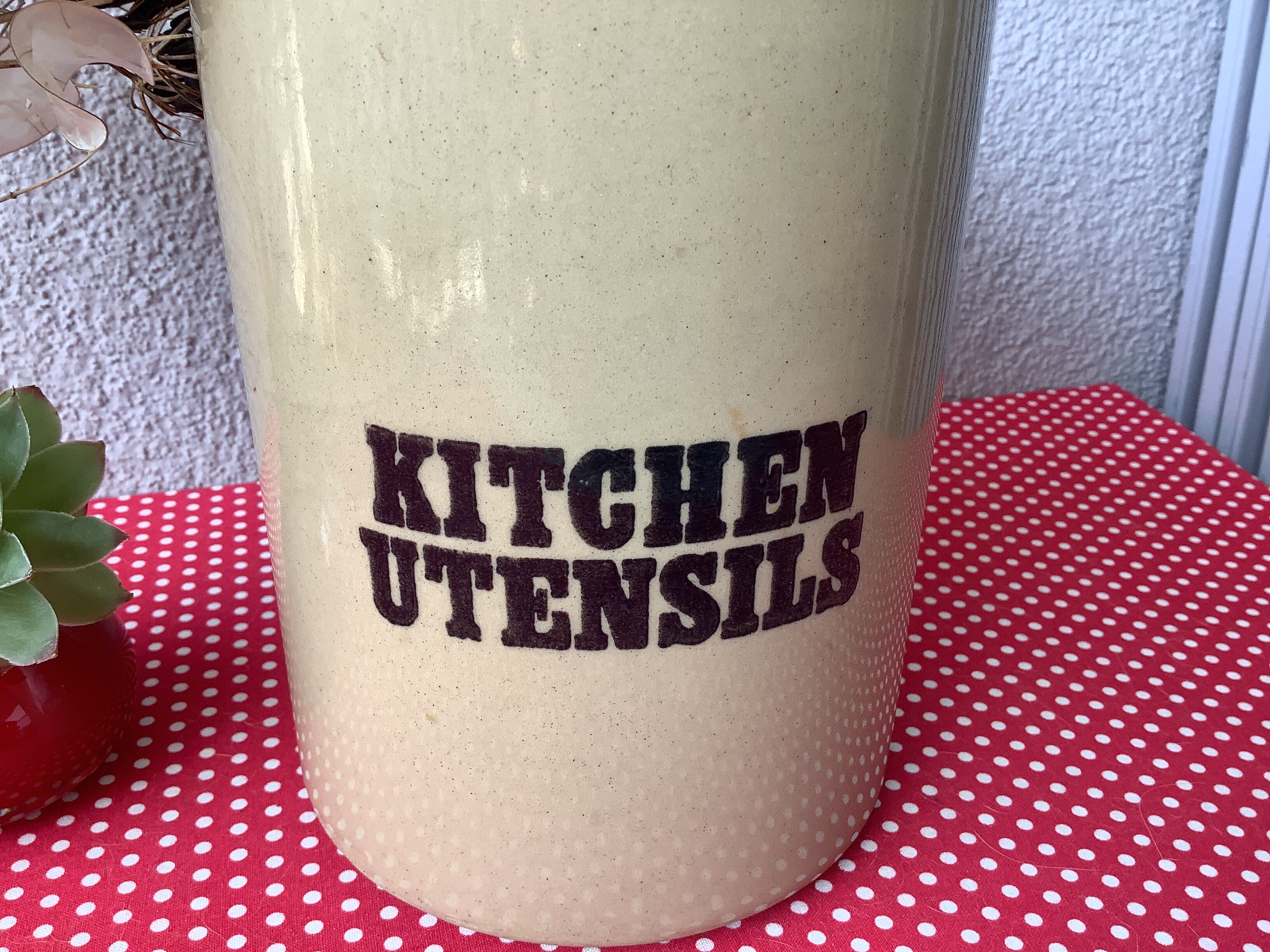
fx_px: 1137
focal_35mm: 31
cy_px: 476
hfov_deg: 58.4
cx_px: 635
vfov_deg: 45.4
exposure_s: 1/100
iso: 40
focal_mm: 3.3
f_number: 2.4
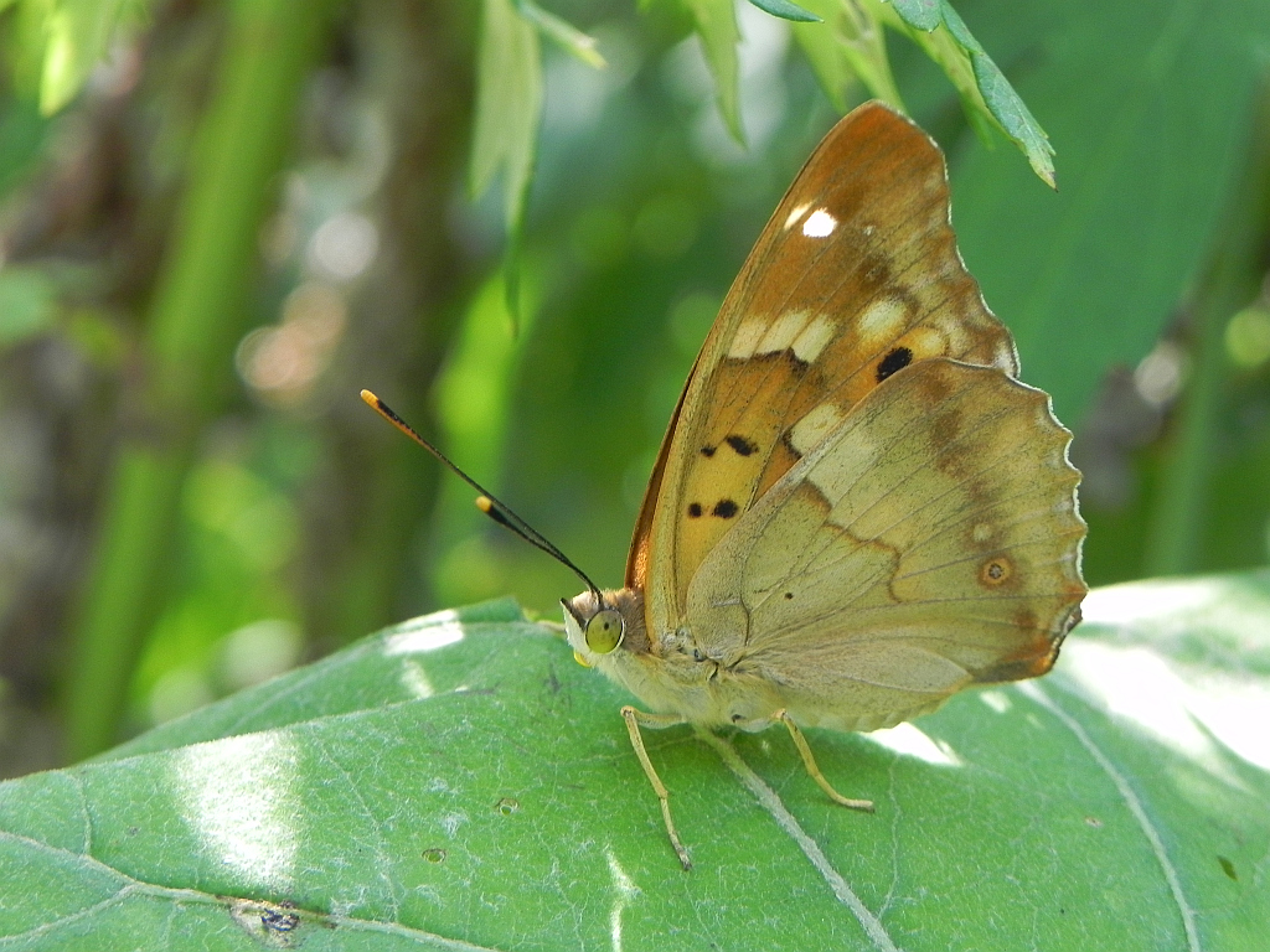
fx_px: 3852
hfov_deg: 18.7
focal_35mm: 105
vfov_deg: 14.1
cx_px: 635
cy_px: 476
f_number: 4
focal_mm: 18.8
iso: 188
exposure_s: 1/125
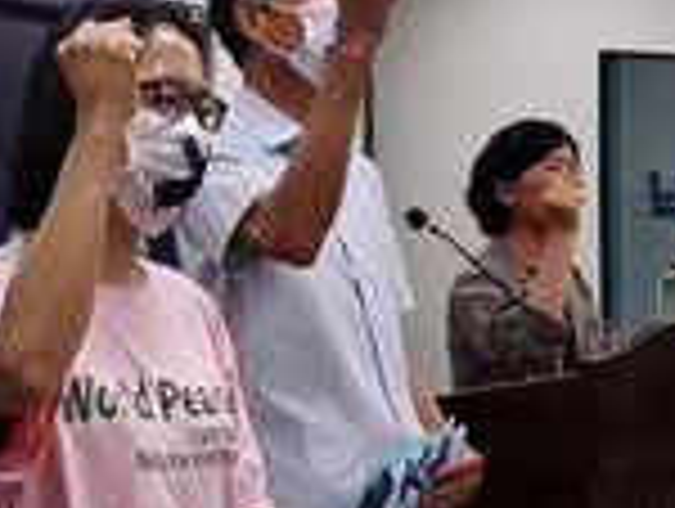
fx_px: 1797
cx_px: -176
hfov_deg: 19.8
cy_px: 499
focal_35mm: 92
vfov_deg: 15.8
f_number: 1.7
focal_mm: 6.3
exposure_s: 1/120
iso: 64
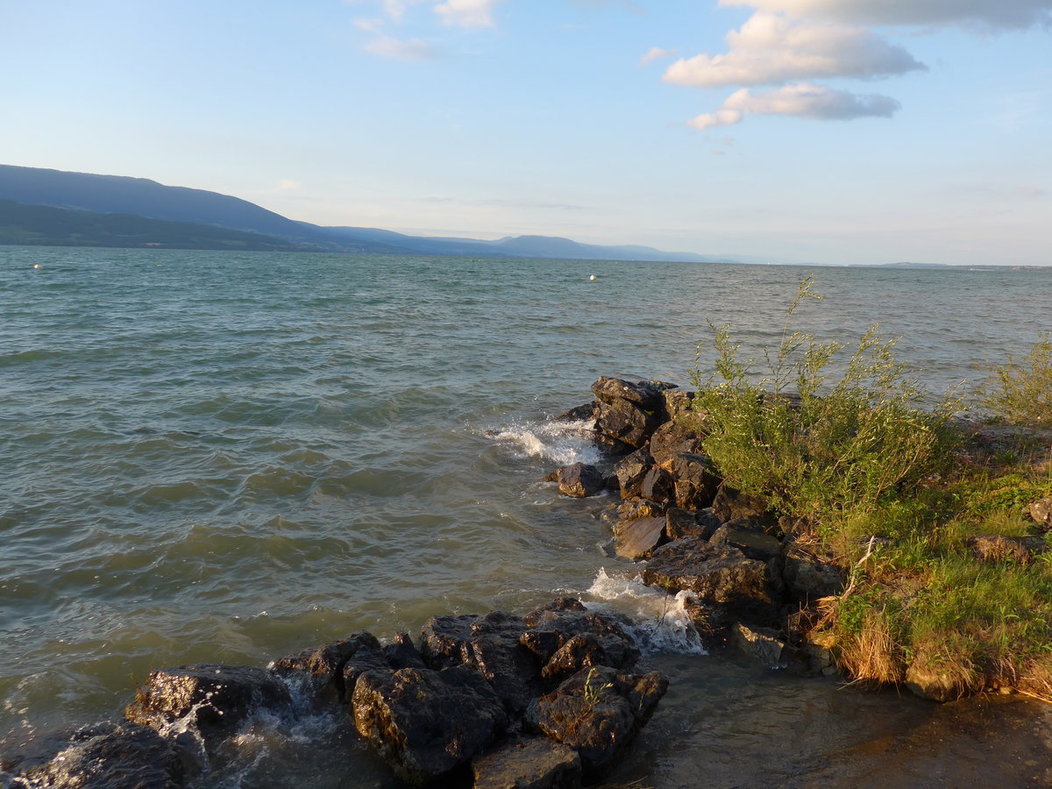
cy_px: 394
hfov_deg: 61.7
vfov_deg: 48.2
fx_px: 881
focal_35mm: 29
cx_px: 526
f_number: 2.8
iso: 80
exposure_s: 1/400
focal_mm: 6
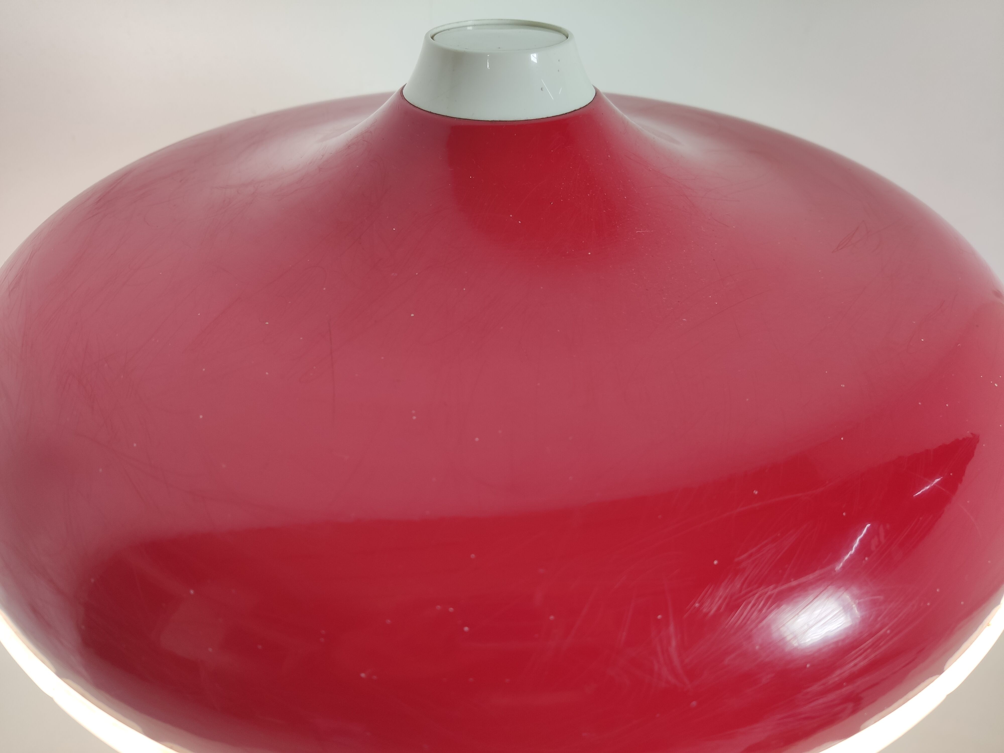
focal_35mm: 26
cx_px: 502
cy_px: 376
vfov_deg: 53.1
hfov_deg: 67.3
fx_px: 754
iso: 122
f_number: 1.75
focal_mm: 4.75
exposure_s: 1/100
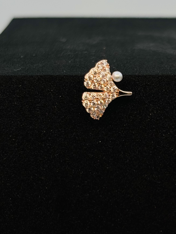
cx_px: 169
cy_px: 125
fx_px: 814
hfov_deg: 12.2
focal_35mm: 120
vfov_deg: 16.4
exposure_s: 1/1037
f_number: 1.6
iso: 32
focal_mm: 5.96
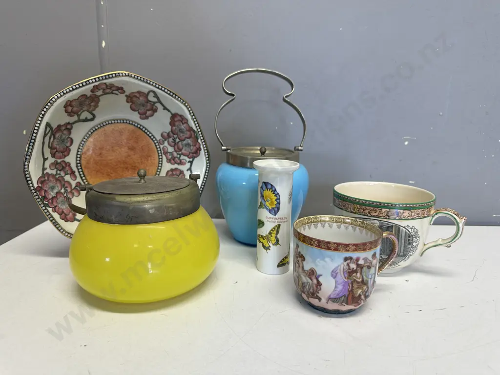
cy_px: 188
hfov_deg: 71.6
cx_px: 250
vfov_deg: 56.8
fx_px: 347
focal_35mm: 24
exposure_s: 1/100
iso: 100
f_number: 1.78
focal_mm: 6.86
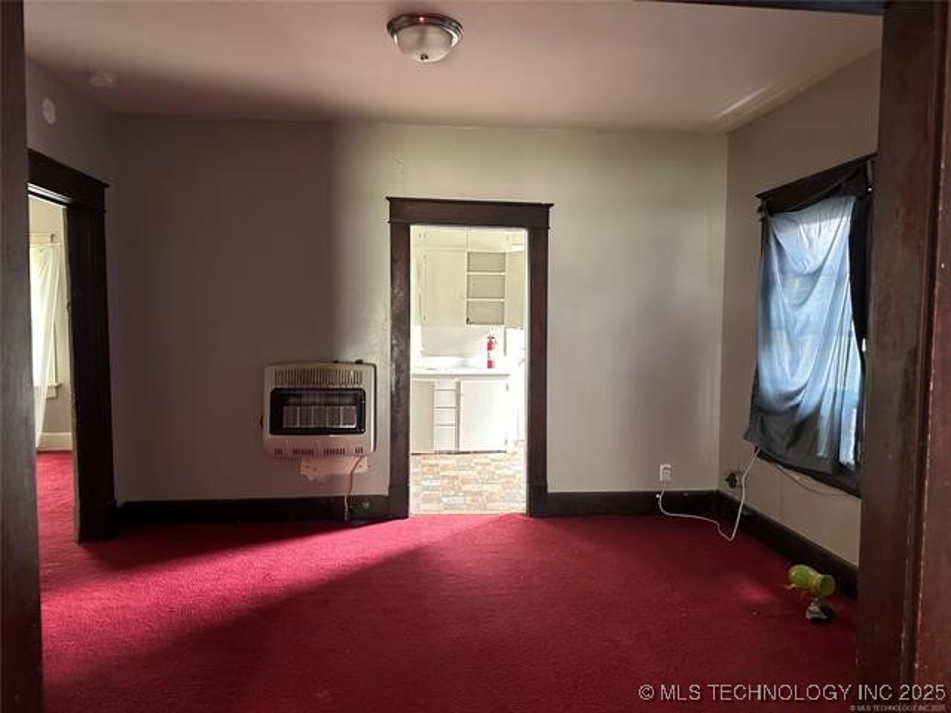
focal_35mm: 24
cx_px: 476
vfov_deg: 56.8
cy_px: 356
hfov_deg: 71.6
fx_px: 659
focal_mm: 6.86
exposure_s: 1/30
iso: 1250
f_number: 1.78
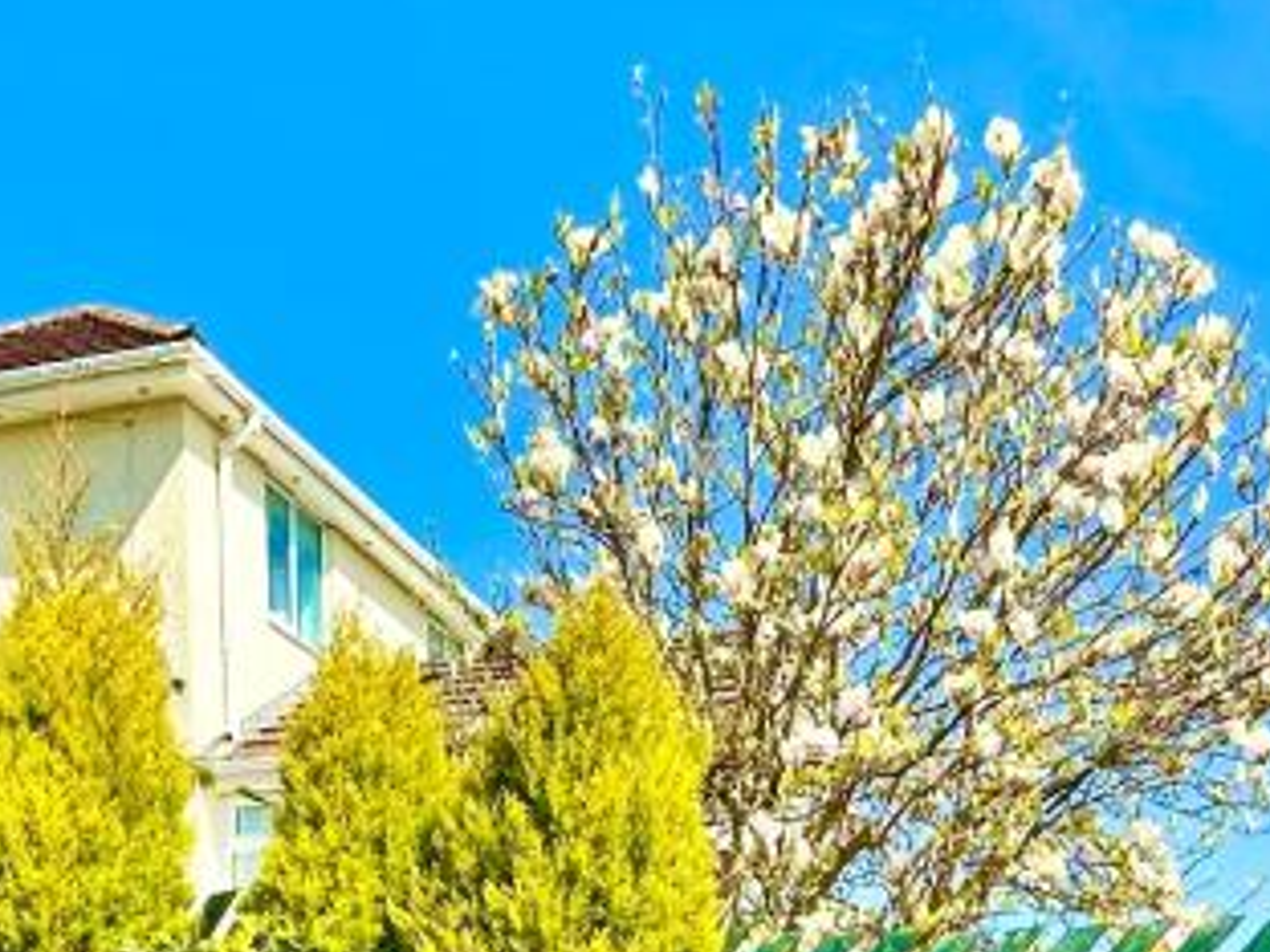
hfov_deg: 41.2
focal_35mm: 46
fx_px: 1688
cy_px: 1485
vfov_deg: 23.8
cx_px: 676
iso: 50
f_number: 2.2
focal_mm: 2.22
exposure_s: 1/1182
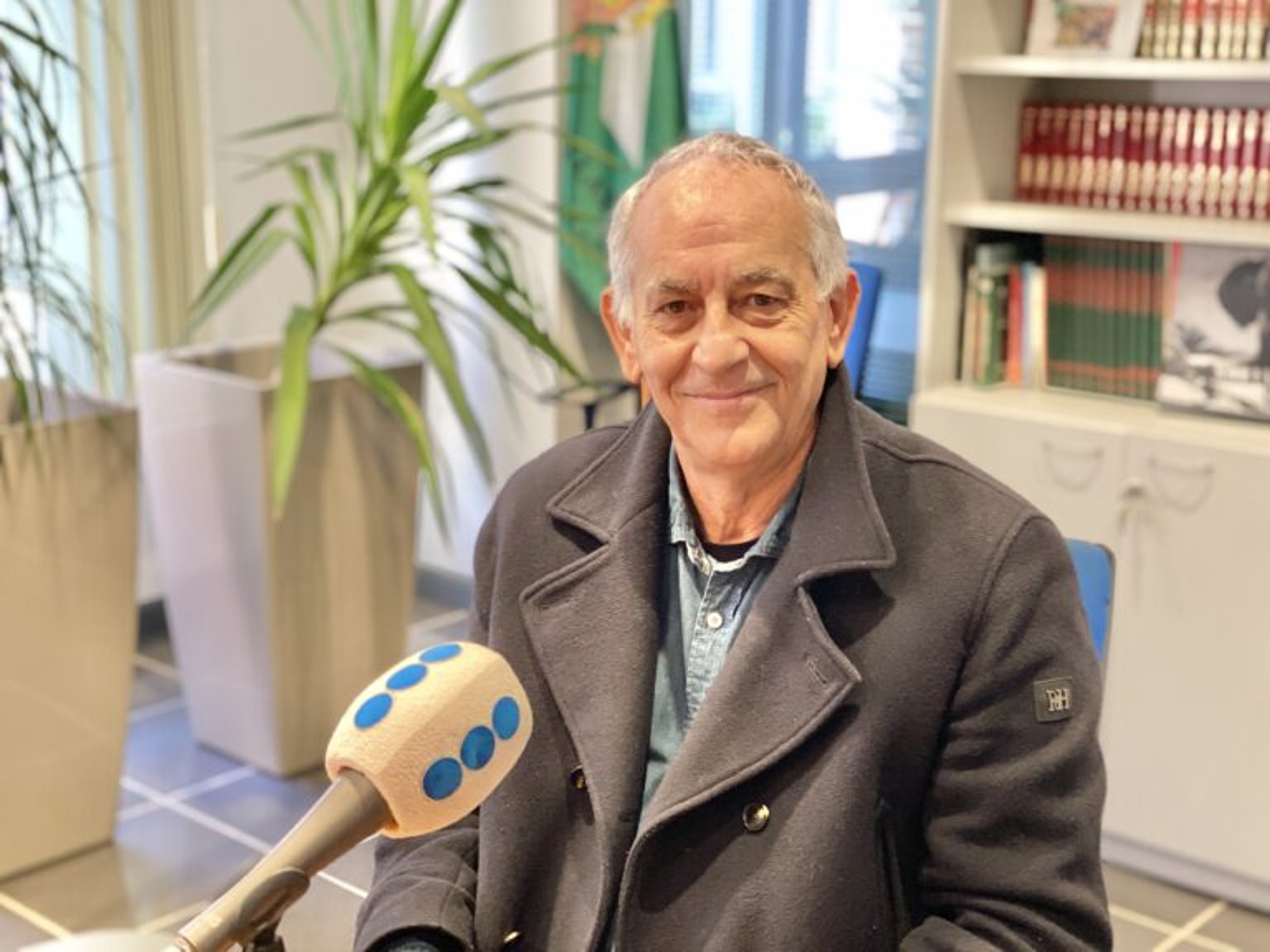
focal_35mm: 52
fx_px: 1908
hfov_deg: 36.8
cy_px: 476
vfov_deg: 28.0
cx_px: 635
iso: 250
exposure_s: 1/33
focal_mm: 6
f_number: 2
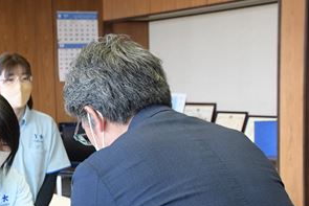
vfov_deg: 15.3
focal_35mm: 89
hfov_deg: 22.6
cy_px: 157
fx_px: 763
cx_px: 70
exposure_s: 1/160
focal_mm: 35
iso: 3200
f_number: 6.3
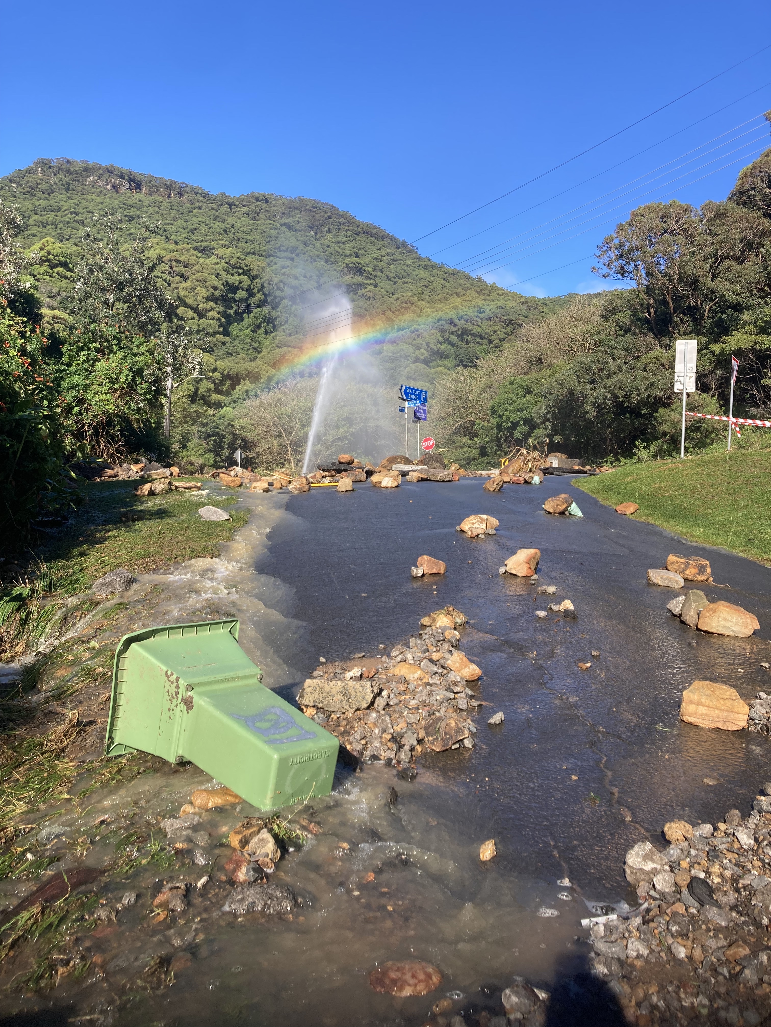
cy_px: 514
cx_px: 386
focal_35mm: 28
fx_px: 832
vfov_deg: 63.4
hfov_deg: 49.7
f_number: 1.8
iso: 20
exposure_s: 1/889
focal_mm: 3.99
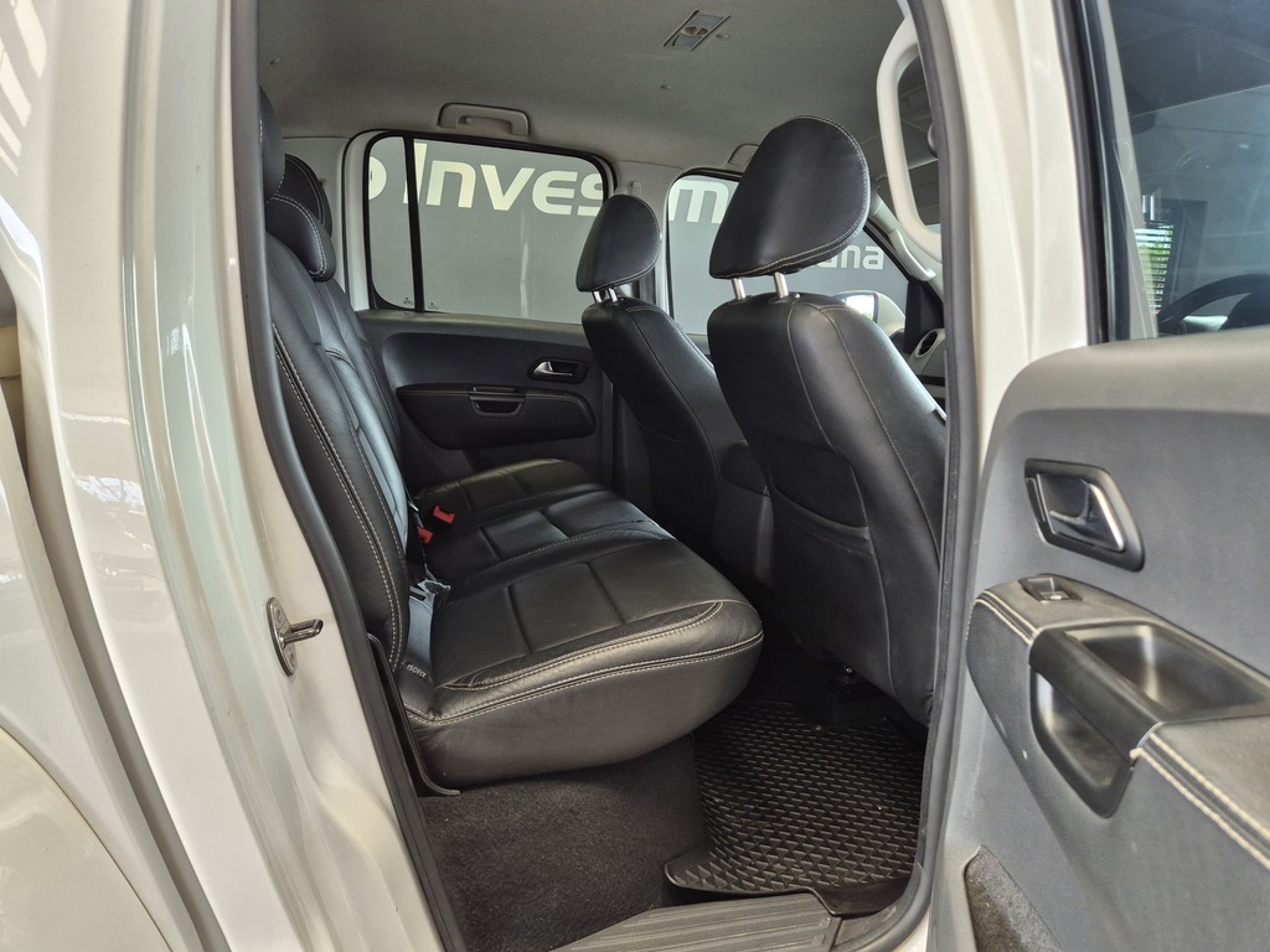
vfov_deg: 58.9
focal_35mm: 23
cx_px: 635
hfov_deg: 73.9
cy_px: 476
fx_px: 844
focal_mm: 5.4
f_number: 1.8
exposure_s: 1/180
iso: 200
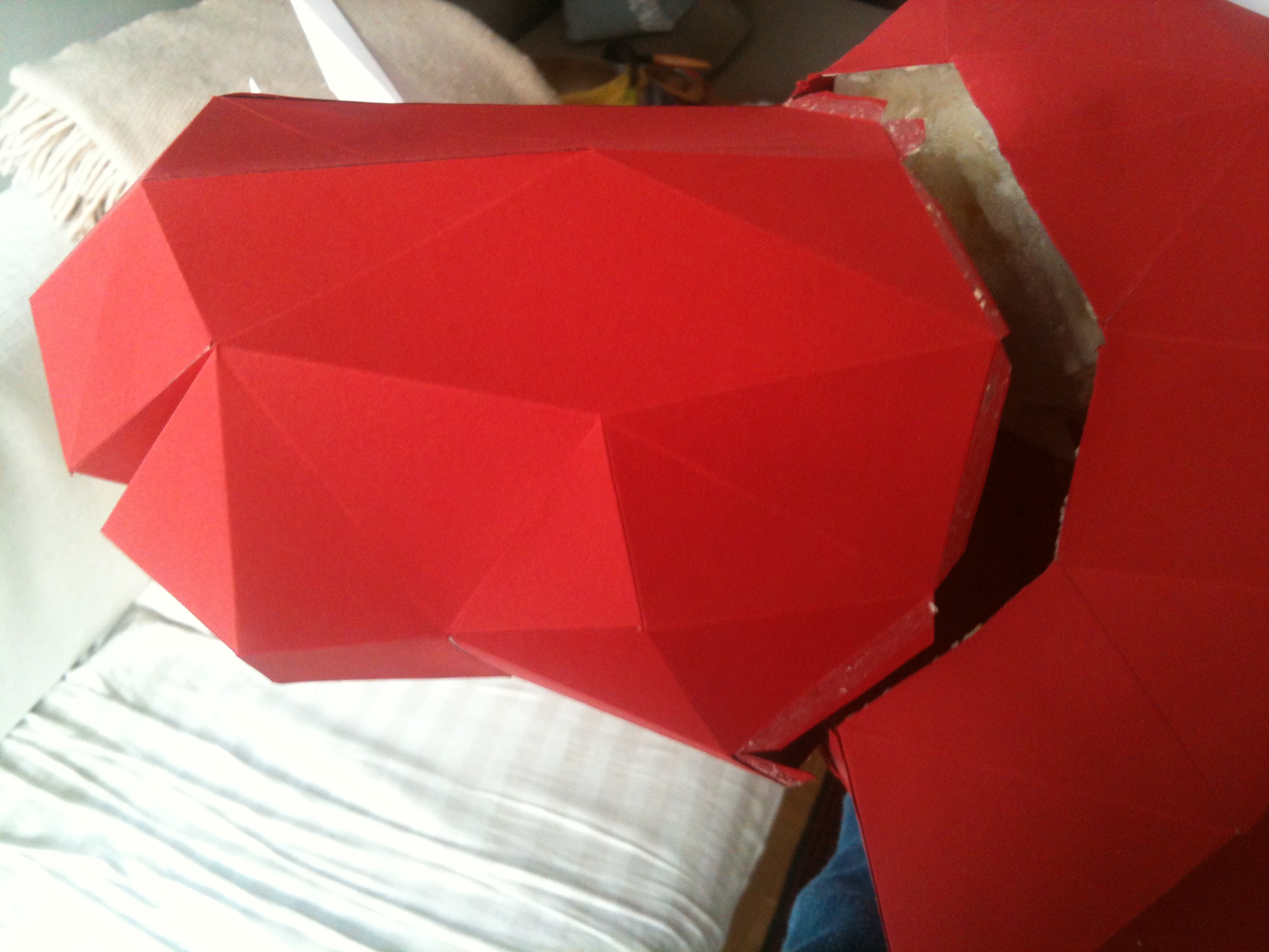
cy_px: 476
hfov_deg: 52.6
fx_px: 1283
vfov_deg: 40.7
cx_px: 634
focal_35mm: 35
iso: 100
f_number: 2.8
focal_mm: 3.85
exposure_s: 1/17
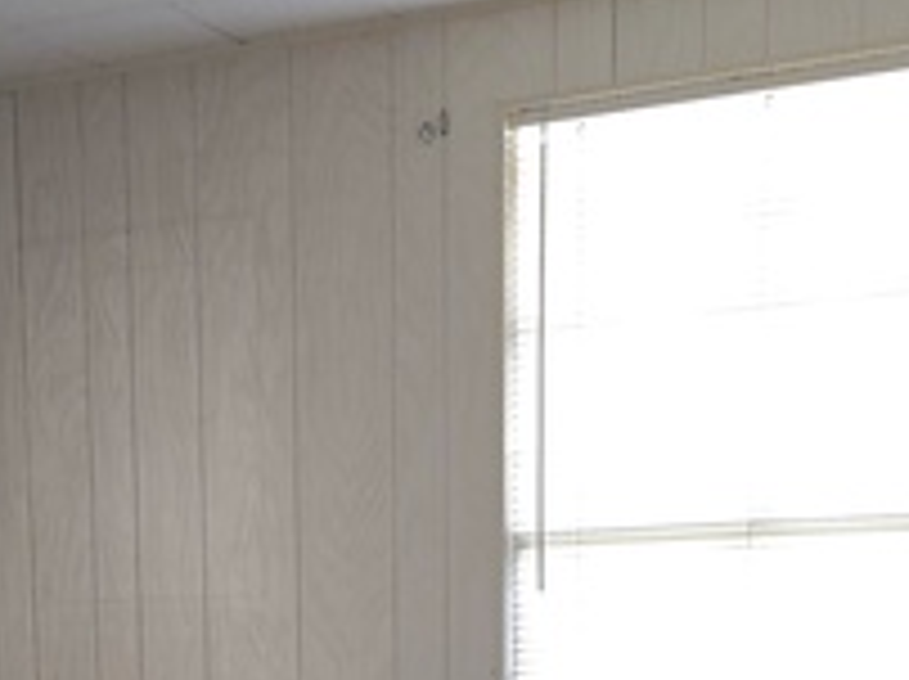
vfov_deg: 18.9
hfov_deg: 26.3
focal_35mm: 73
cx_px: 202
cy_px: 842
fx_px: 1915
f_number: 1.7
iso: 320
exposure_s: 1/24
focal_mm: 6.3
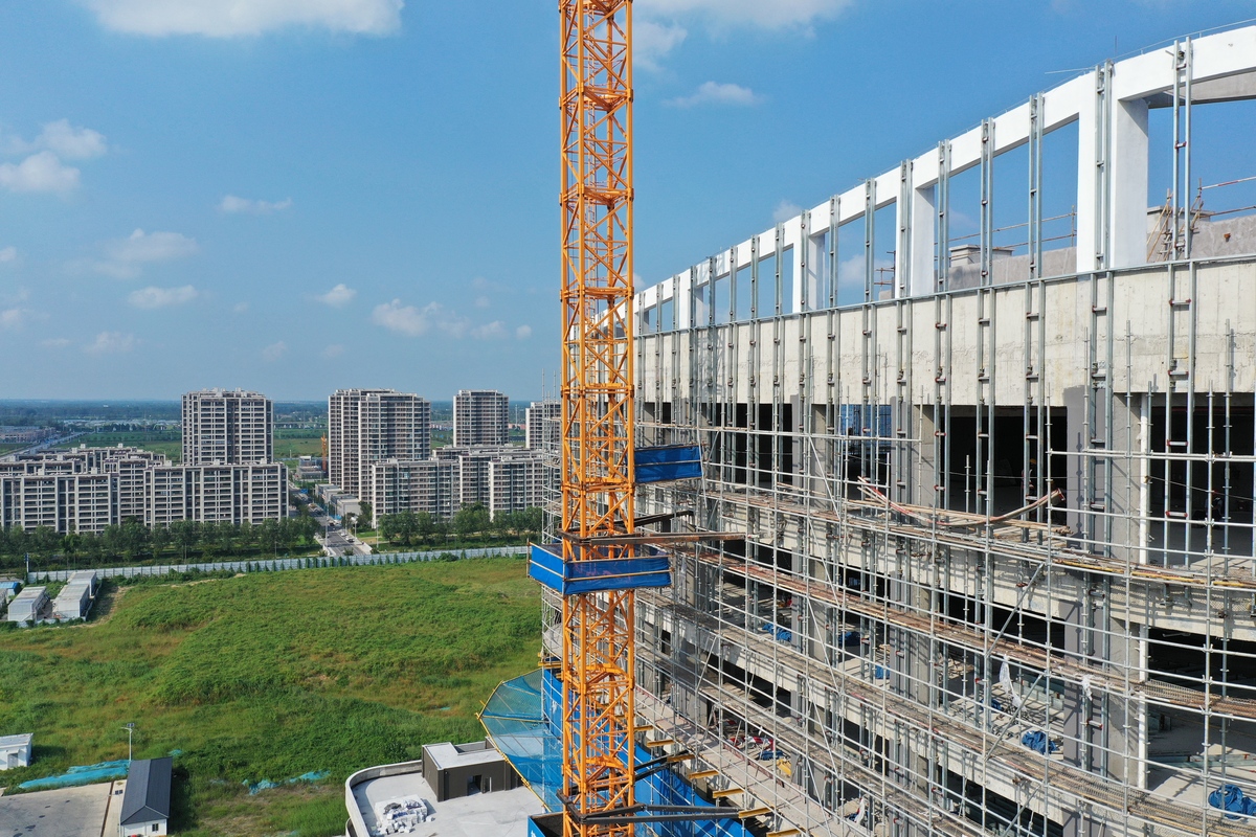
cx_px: 628
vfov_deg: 46.4
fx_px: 977
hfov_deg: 65.5
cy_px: 418
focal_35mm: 28
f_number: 4.5
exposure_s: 1/1000
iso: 100
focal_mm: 10.26
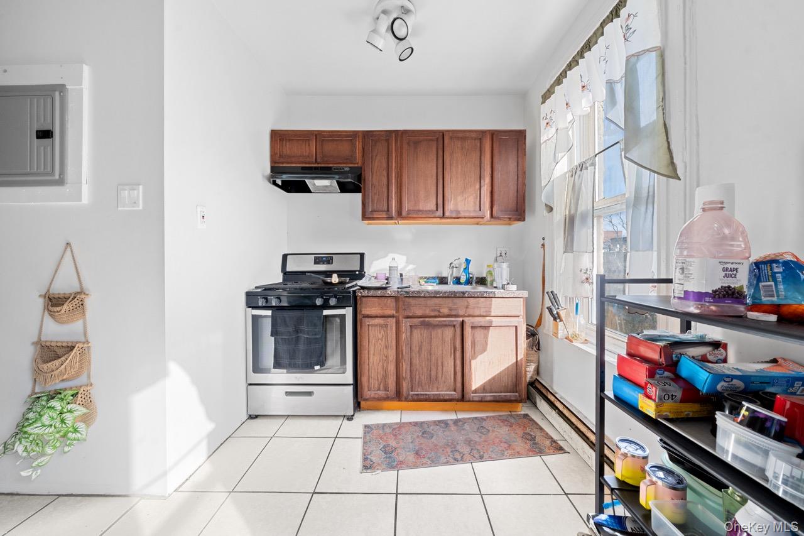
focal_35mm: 12
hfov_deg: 112.6
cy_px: 268
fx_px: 268
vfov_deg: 90.0
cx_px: 402
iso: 320
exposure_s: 1/15
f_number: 8
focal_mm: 12
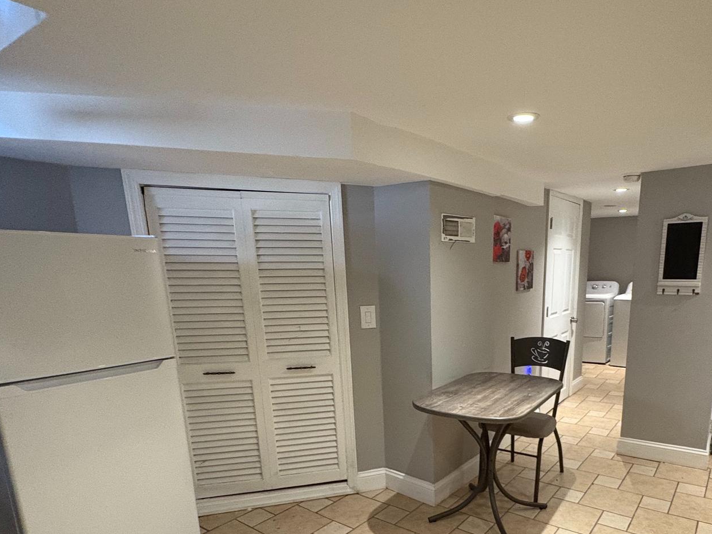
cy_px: 374
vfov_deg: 57.0
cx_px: 436
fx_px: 473
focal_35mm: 23
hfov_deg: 72.9
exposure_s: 1/60
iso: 640
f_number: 2.2
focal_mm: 2.22
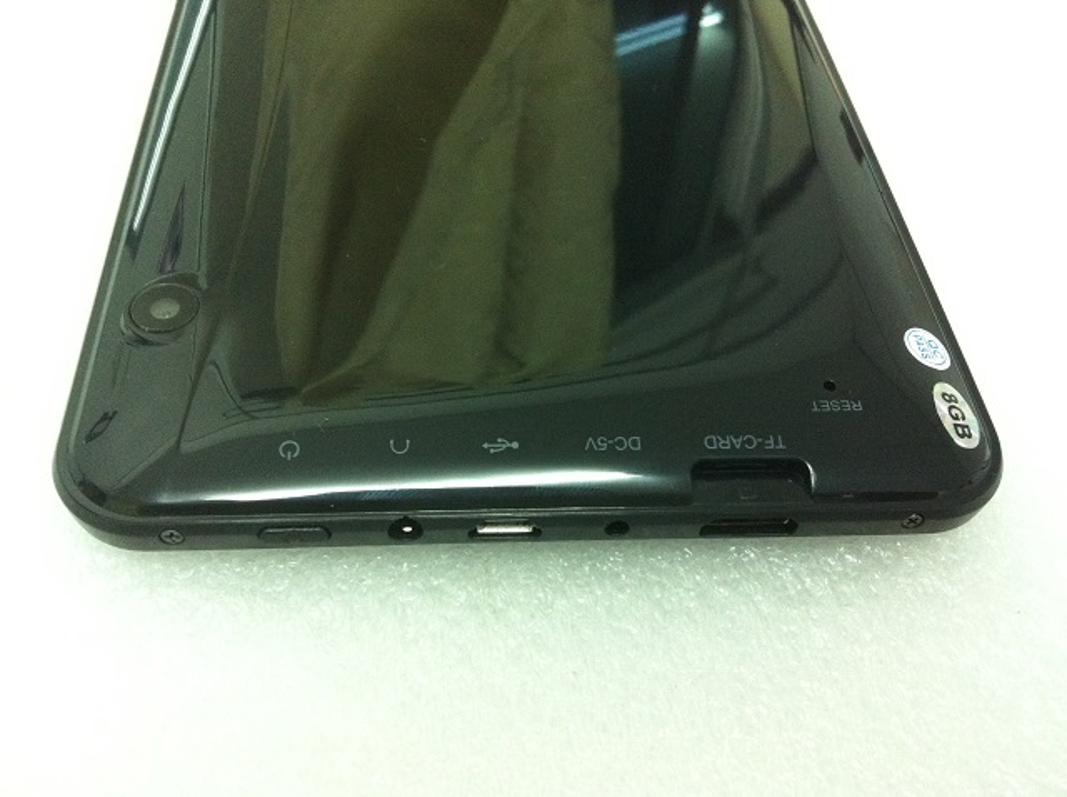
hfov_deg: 52.7
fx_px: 1077
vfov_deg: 40.6
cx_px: 534
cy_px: 398
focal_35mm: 35
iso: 320
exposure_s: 1/17
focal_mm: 3.85
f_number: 2.8
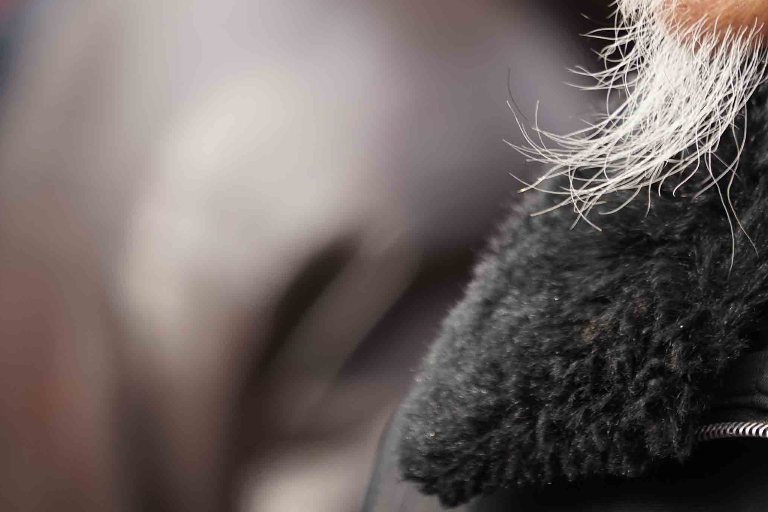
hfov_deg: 3.5
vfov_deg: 2.3
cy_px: -228
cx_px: 613
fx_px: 12481
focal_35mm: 585
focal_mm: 200
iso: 160
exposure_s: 1/250
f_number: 5.6
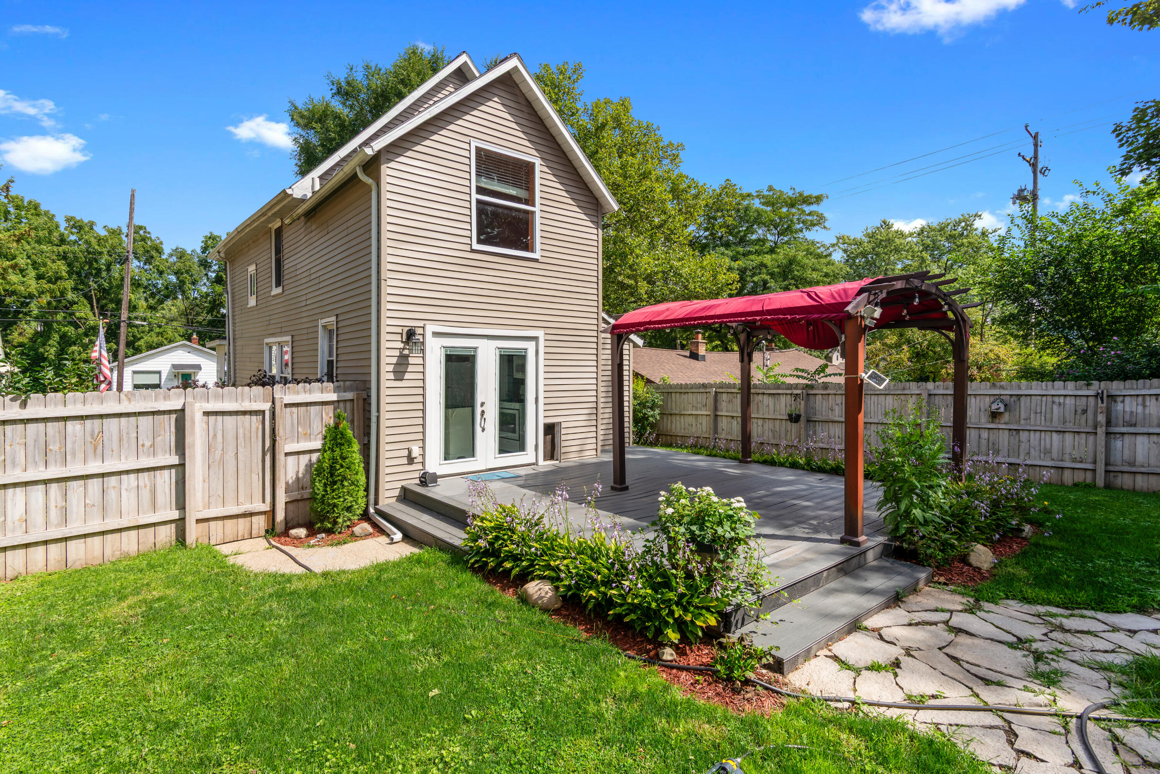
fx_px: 548
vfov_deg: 70.5
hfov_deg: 93.3
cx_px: 580
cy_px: 387
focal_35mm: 17
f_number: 9
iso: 320
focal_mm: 17
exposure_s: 1/500
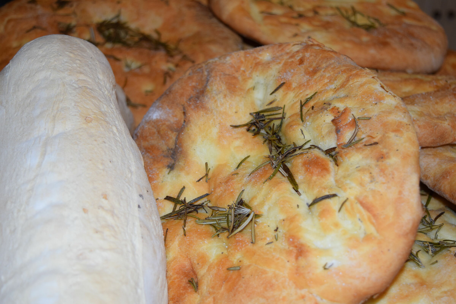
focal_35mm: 52
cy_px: 152
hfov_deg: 37.9
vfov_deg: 25.8
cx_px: 228
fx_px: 665
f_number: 4.5
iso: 450
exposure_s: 1/60
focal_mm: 35
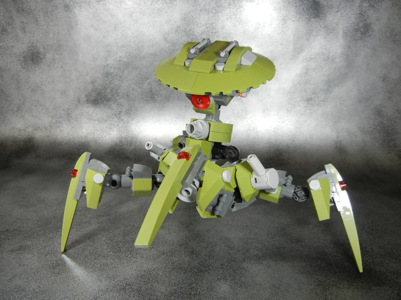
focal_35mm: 30
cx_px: 200
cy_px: 150
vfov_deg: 46.8
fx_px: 348
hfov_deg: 60.0
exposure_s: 1/56.5
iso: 400
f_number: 3.5
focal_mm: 5.4
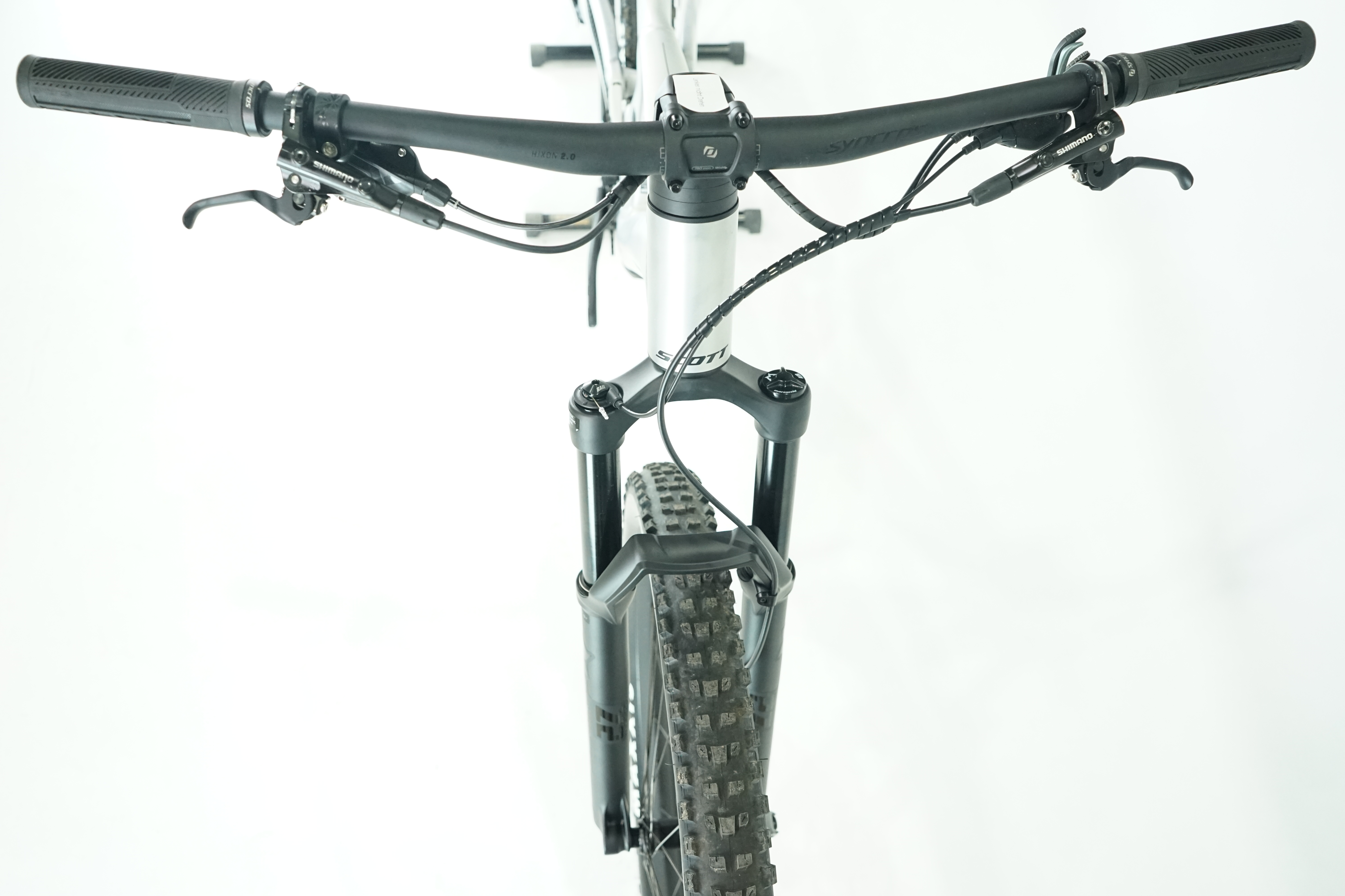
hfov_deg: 61.9
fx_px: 1121
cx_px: 672
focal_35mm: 30
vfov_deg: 43.6
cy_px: 448
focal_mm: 30
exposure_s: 1/200
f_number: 5
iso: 3200
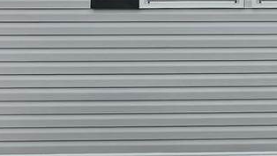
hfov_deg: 17.8
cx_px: 462
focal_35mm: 102
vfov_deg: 11.8
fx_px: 750
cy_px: 3
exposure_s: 1/283
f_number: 1.7
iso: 10
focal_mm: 6.3
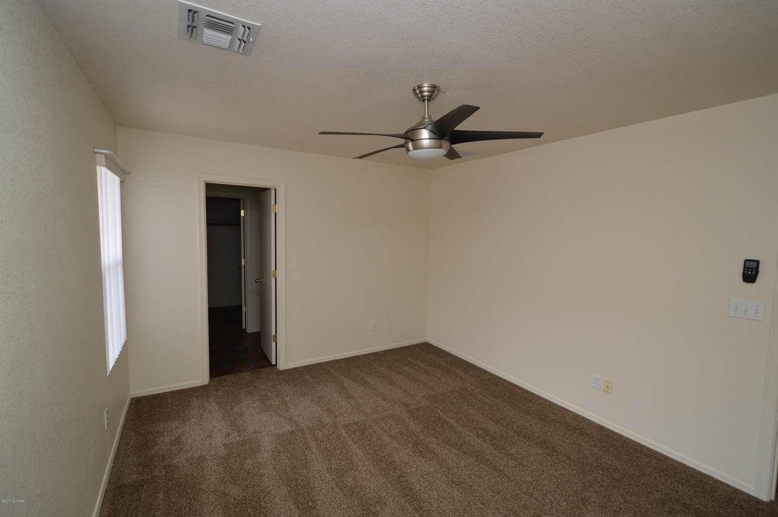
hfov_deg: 100.4
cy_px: 258
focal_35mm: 15
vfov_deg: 77.2
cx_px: 389
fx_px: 324
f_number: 3.5
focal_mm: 10
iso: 450
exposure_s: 1/60
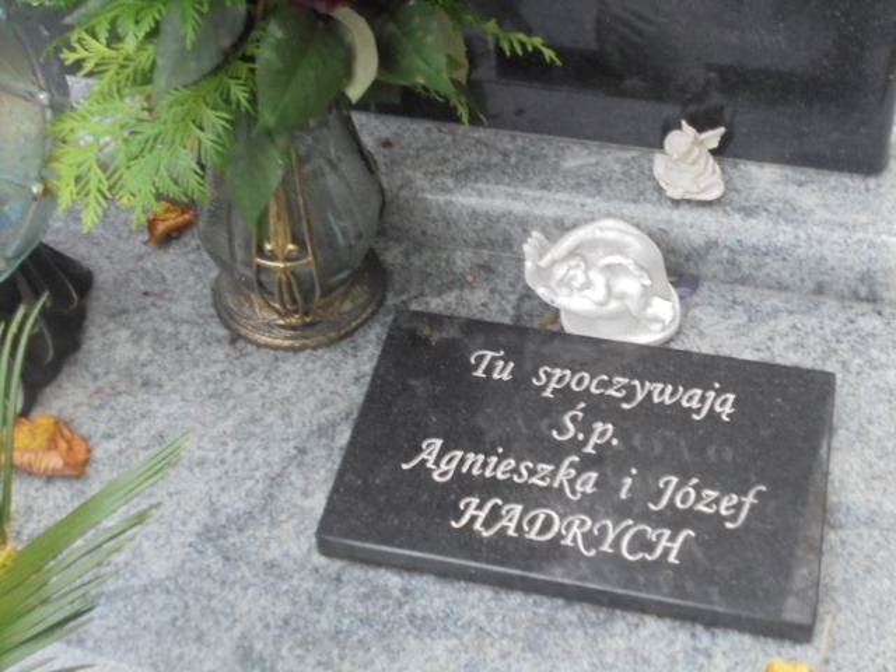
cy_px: 336
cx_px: 448
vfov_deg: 26.1
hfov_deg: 34.3
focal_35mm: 56
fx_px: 1450
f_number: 5.2
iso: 400
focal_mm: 10.1
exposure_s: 1/15
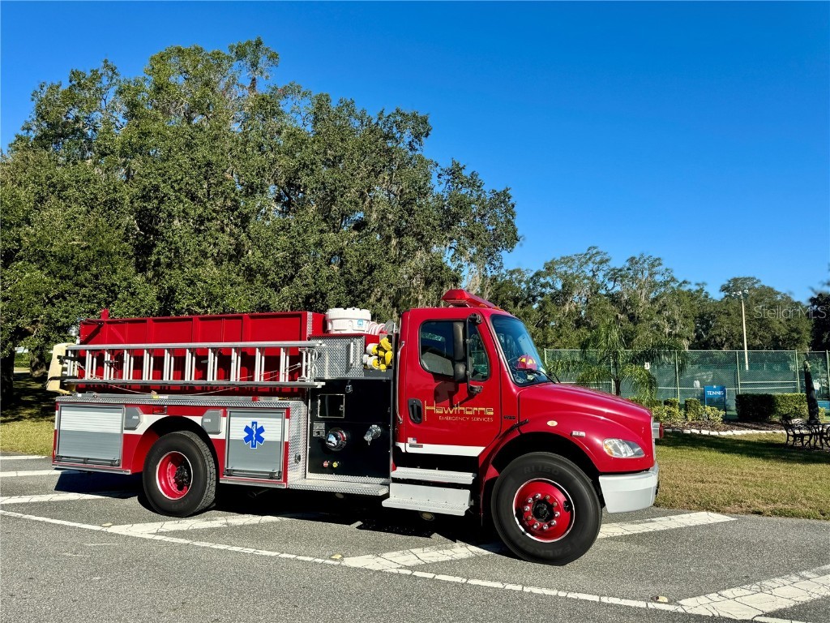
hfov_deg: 71.6
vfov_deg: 56.8
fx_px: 575
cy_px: 312
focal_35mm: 24
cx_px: 415
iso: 80
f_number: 1.78
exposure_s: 1/3802
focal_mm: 6.76
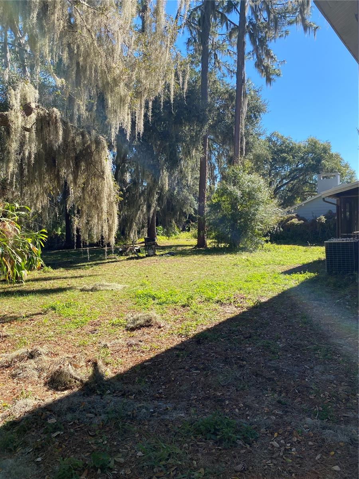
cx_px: 180
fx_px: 360
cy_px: 240
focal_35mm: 26
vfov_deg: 67.3
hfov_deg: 53.1
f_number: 1.8
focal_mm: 4.25
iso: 32
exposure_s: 1/990
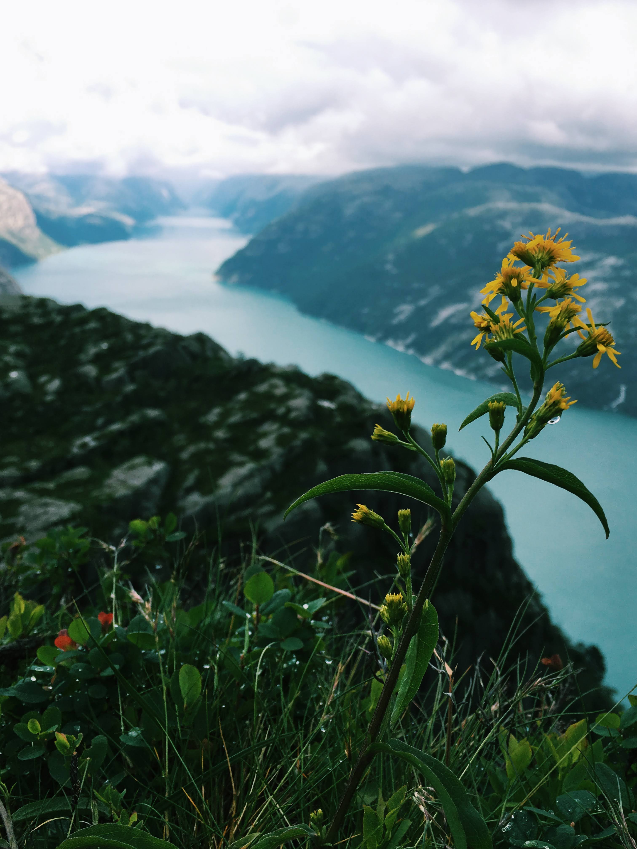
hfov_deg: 48.2
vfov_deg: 61.7
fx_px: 712
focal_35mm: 29
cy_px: 424
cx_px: 318
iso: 25
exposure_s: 1/450
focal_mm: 4.15
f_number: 2.2
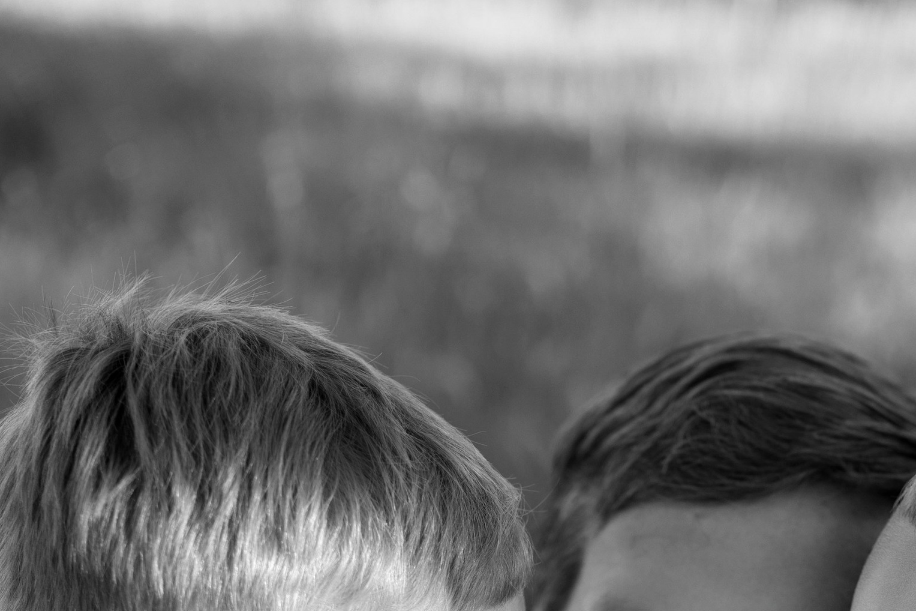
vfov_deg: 13.9
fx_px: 2239
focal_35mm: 88
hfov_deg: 23.0
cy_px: 1094
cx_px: 618
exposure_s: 1/1000
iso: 200
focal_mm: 35
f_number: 2
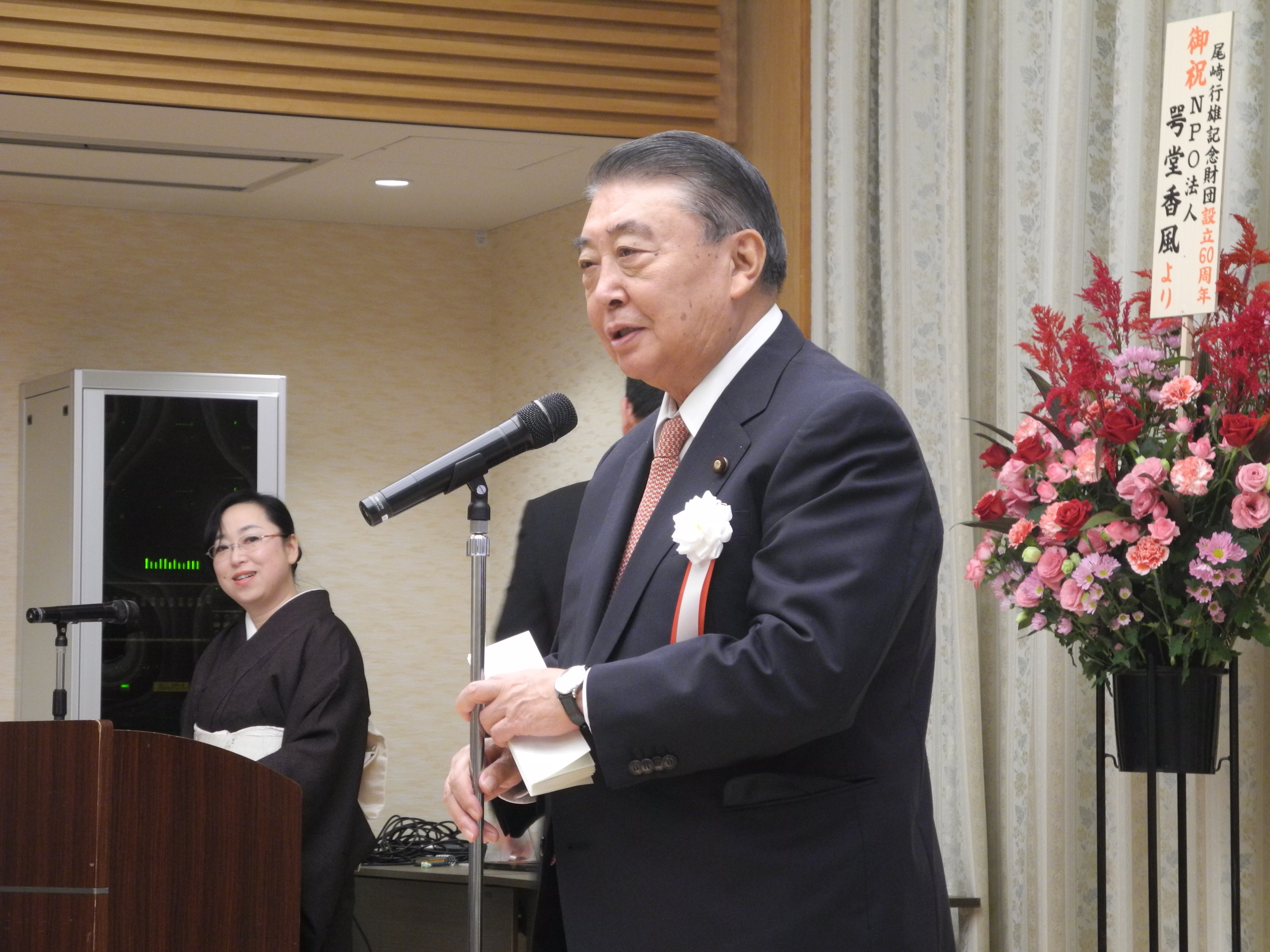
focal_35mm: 119
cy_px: 476
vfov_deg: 12.5
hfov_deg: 16.6
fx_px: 4366
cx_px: 635
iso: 400
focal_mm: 25.4
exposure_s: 1/25
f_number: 4.5
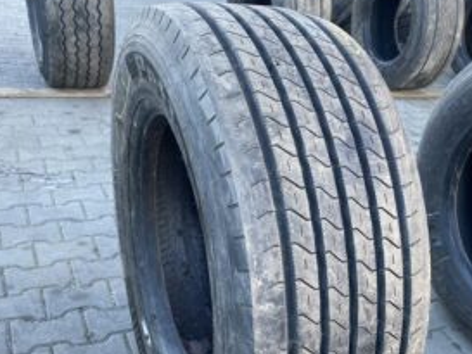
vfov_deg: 34.6
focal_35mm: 41
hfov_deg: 45.2
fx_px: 559
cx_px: 306
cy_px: 253
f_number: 1.8
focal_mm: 4.25
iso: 80
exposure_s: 1/121
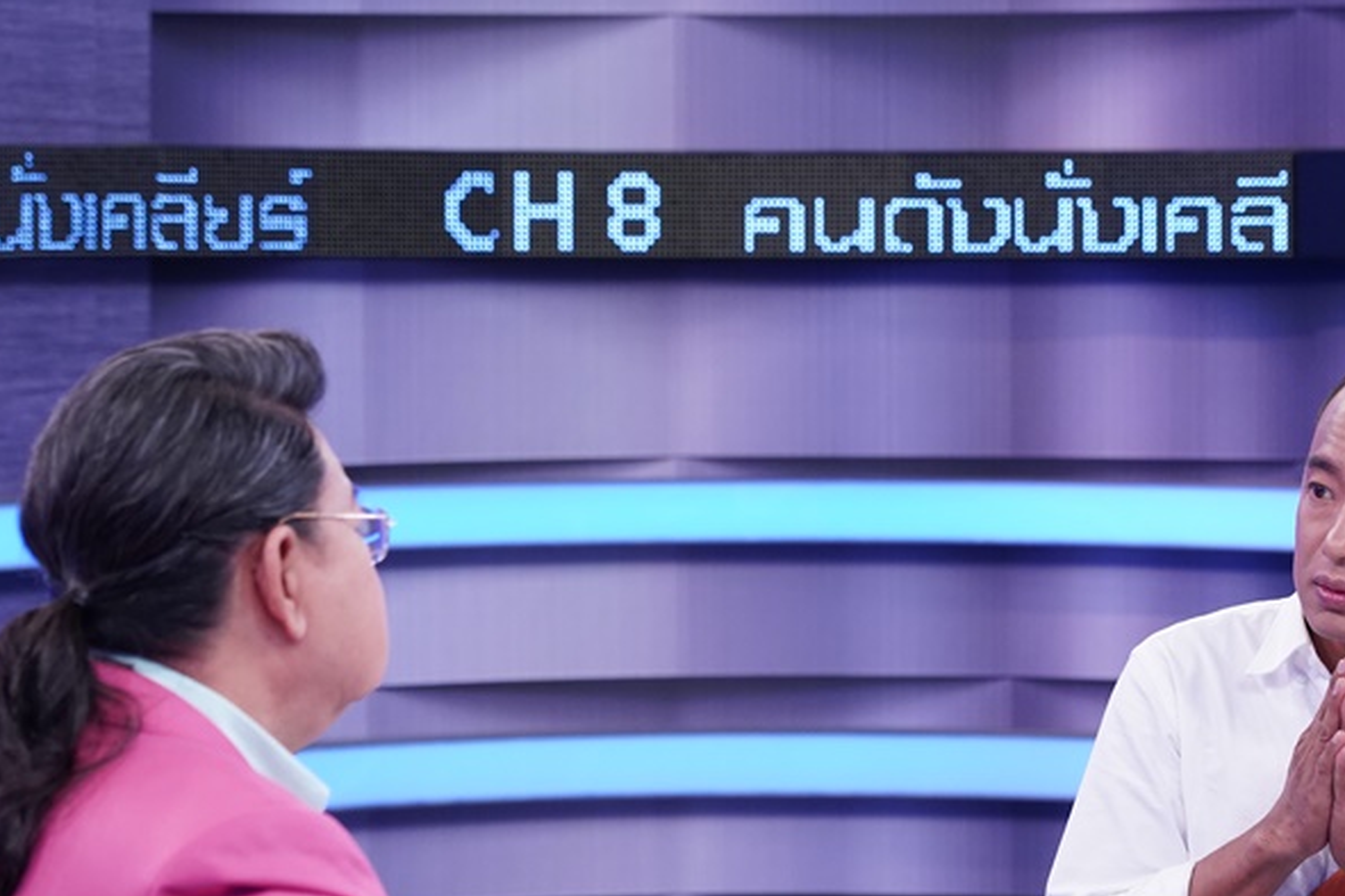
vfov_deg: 8.6
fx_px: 5977
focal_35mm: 160
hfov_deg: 12.8
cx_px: 822
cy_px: 655
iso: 3200
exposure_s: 1/200
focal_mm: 105
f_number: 6.3
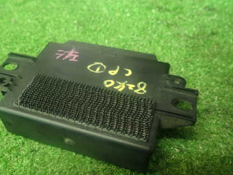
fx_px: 215
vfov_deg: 44.1
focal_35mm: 32
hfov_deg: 56.4
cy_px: 100
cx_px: 95
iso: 800
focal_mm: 4.5
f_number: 2
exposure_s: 1/25
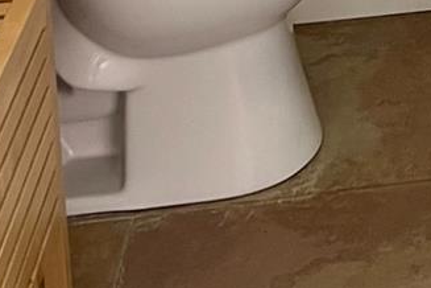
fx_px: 1484
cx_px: 661
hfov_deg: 15.2
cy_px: -531
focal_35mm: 124
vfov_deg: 9.2
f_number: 1.5
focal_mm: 5.7
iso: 250
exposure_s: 1/60
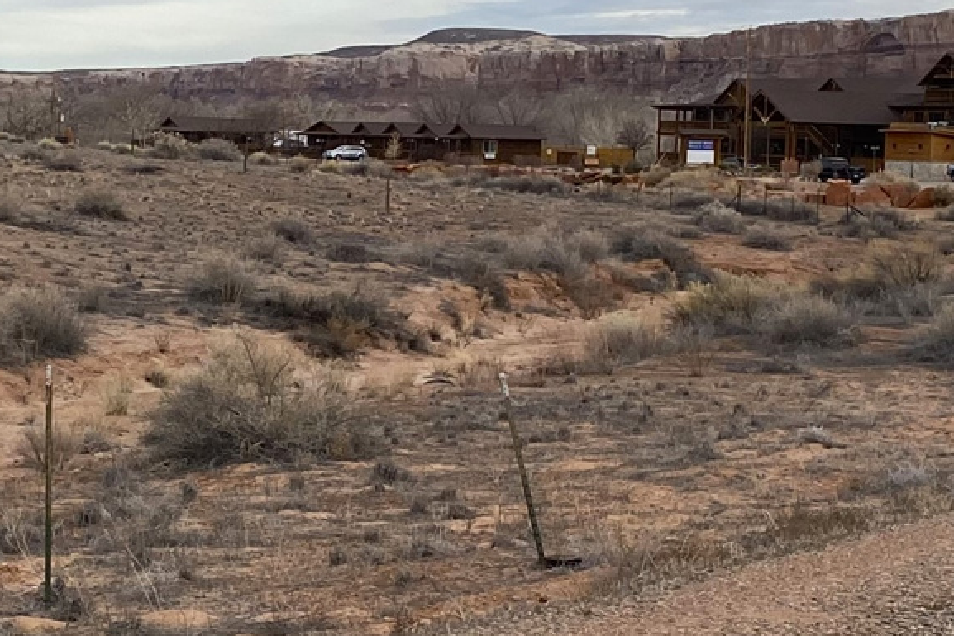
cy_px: 327
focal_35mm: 96
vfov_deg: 14.3
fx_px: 2544
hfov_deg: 21.1
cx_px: 241
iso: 32
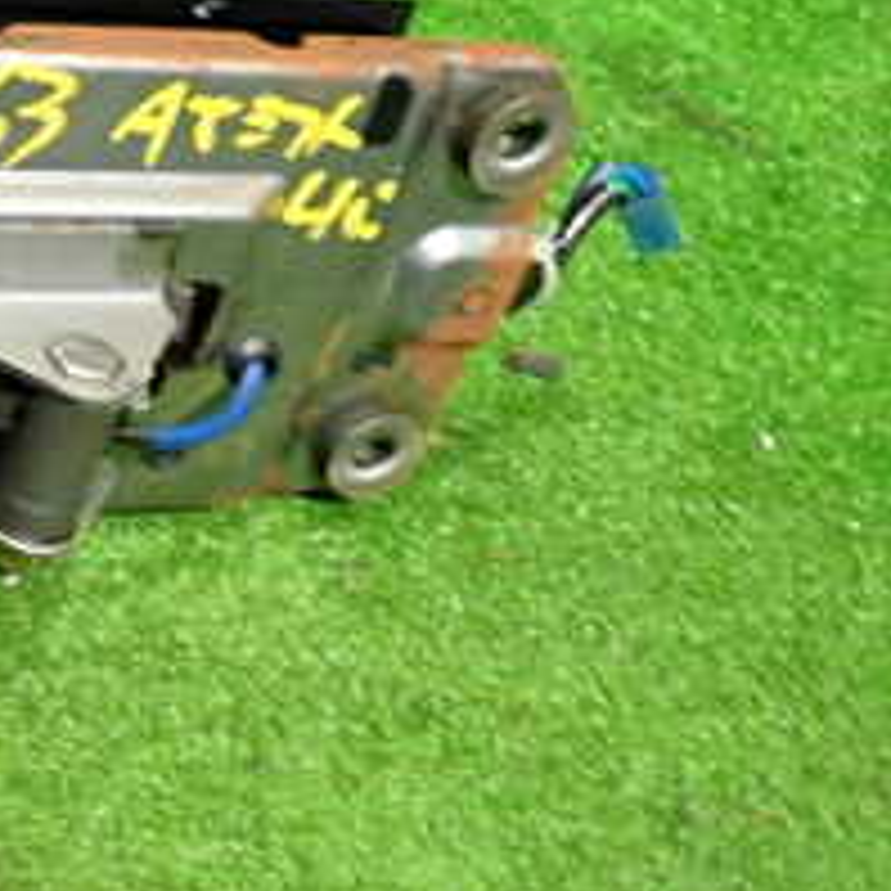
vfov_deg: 25.7
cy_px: 346
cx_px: -418
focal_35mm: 67
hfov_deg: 21.8
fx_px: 1951
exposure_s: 1/30
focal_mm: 4.5
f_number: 2
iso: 640
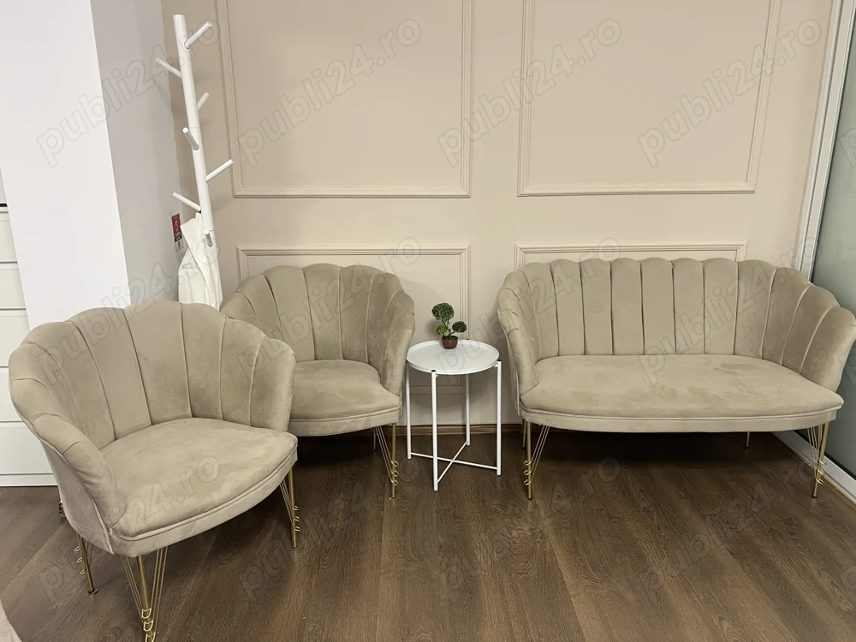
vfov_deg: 53.1
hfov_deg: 67.3
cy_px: 321
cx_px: 428
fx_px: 643
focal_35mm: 26
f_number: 1.5
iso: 100
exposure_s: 1/50
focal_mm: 5.7
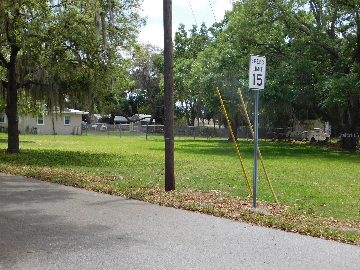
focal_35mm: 45
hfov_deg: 42.1
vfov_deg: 32.2
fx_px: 468
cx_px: 180
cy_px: 135
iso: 125
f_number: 3.7
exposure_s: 1/800
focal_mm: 8
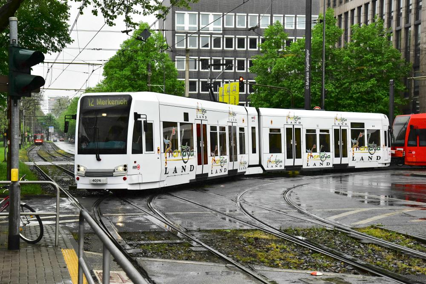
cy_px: 142
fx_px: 733
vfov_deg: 21.9
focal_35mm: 62
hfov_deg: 32.4
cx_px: 213
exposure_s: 1/800
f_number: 7.1
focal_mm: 62
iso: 3200
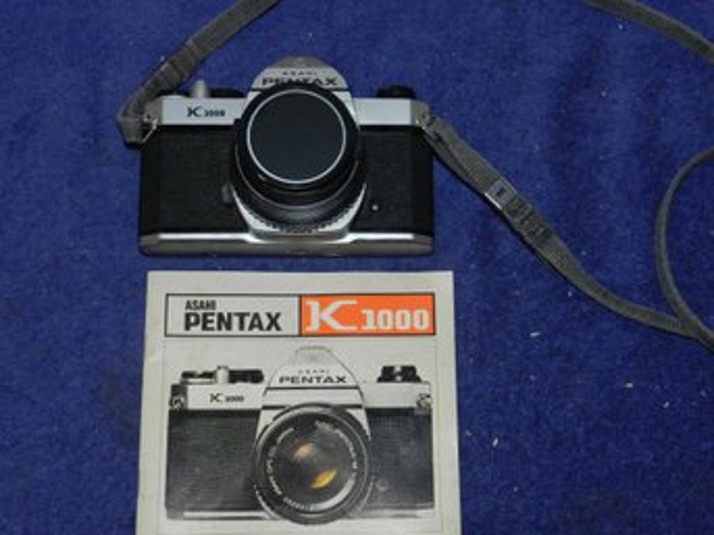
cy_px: 268
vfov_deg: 27.5
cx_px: 357
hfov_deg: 36.2
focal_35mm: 53
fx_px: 1093
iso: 200
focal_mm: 9.4
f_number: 4.4
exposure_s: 1/30
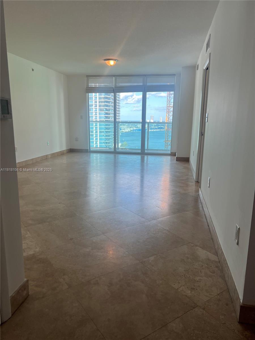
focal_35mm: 26
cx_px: 128
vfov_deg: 67.3
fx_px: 255
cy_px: 170
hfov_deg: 53.1
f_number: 1.5
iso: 50
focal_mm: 5.7
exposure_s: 1/387
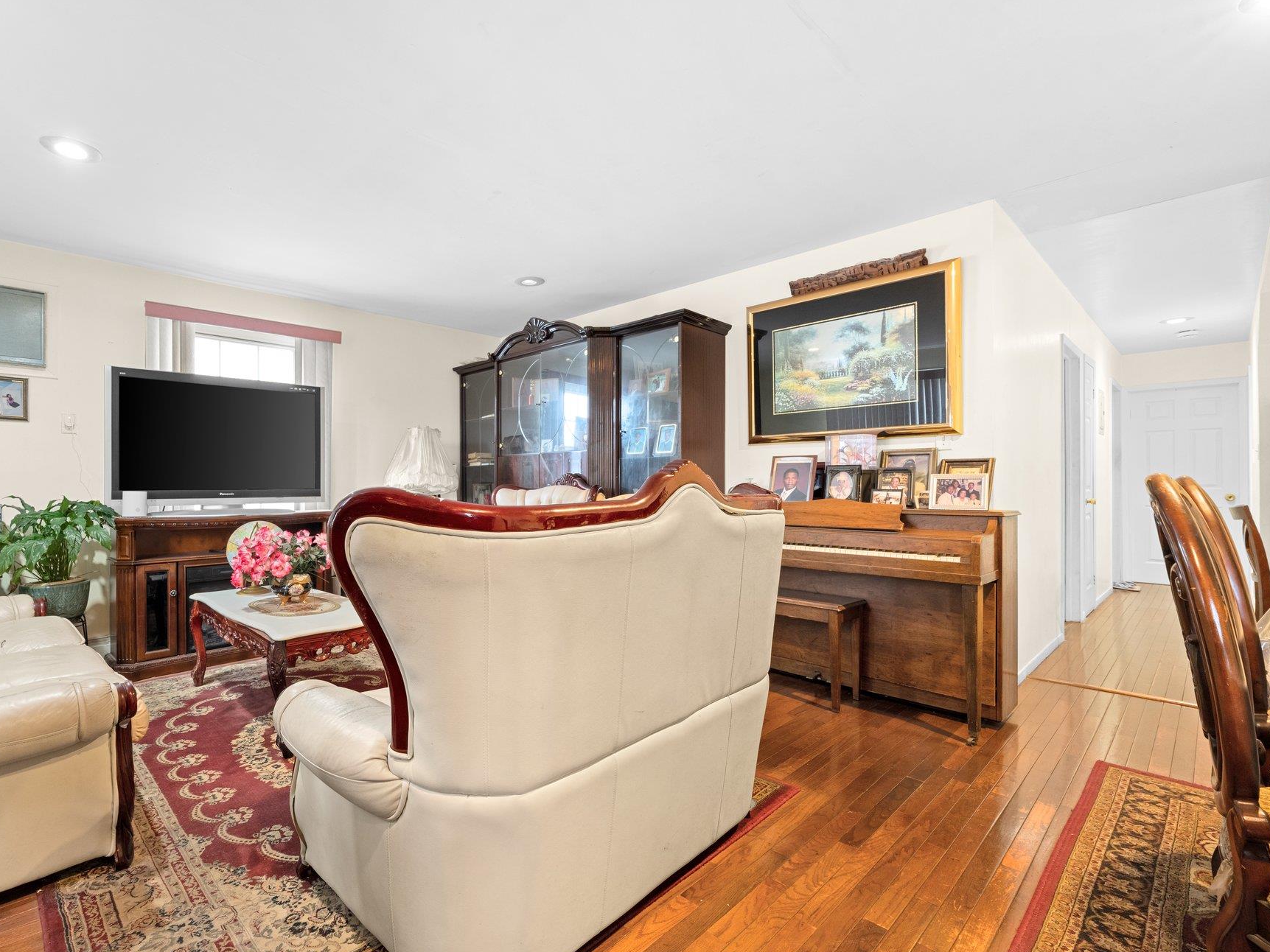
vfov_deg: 78.1
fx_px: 587
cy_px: 482
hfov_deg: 93.6
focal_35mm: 16
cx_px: 524
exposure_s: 1.3
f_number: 9
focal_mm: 14
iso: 1250
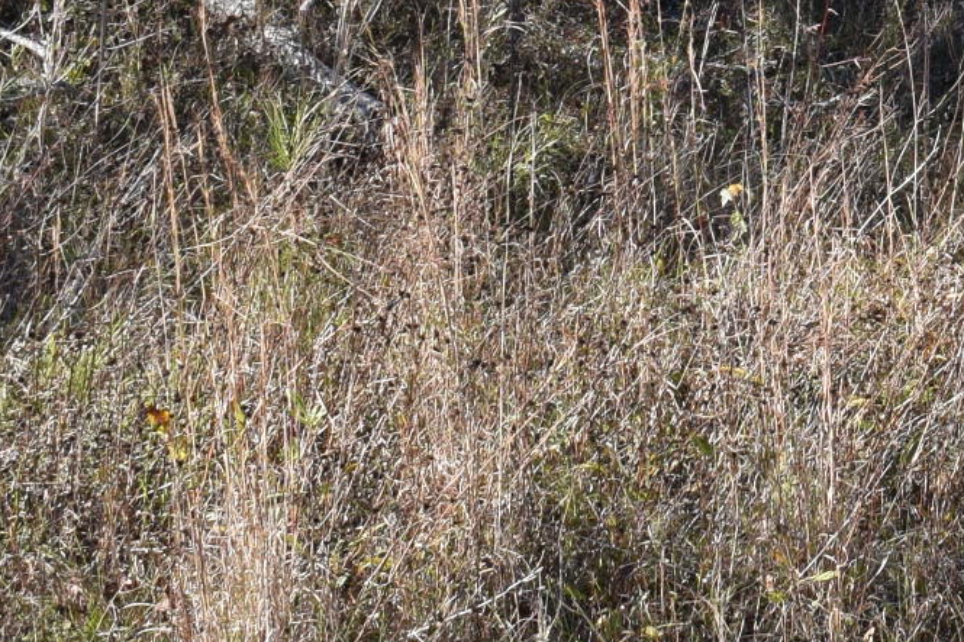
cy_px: -349
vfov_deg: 6.9
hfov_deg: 10.0
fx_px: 5254
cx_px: 1595
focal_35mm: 196
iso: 250
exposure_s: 1/250
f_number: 8
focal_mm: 29
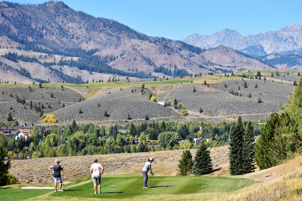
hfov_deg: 17.5
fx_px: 981
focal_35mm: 117
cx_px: 151
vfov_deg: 11.7
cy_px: 100
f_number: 5
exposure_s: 1/2500
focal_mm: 78
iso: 400
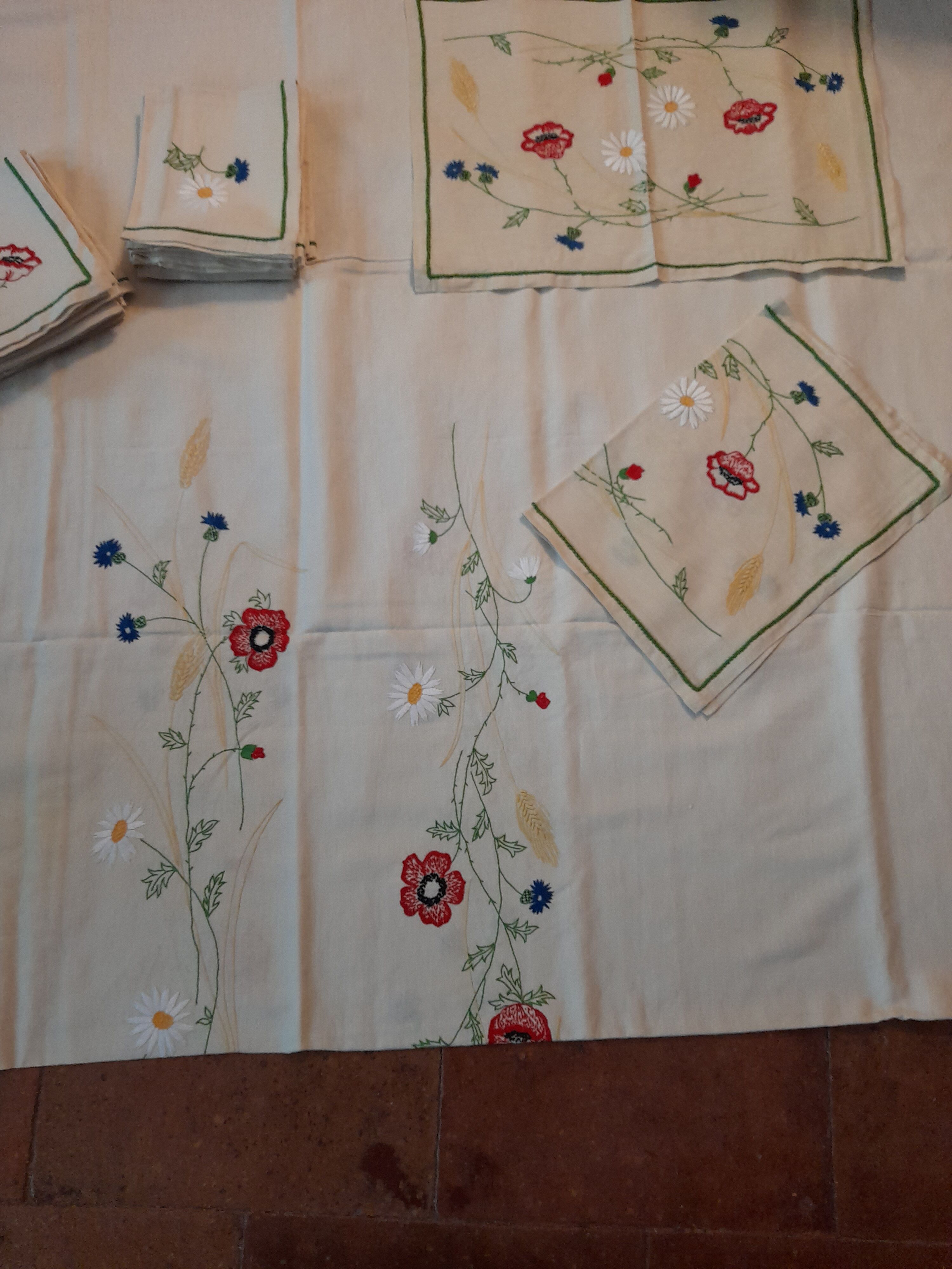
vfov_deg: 69.4
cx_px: 476
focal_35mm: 25
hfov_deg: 54.9
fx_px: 917
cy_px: 634
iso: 250
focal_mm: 4.6
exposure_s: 1/50
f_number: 2
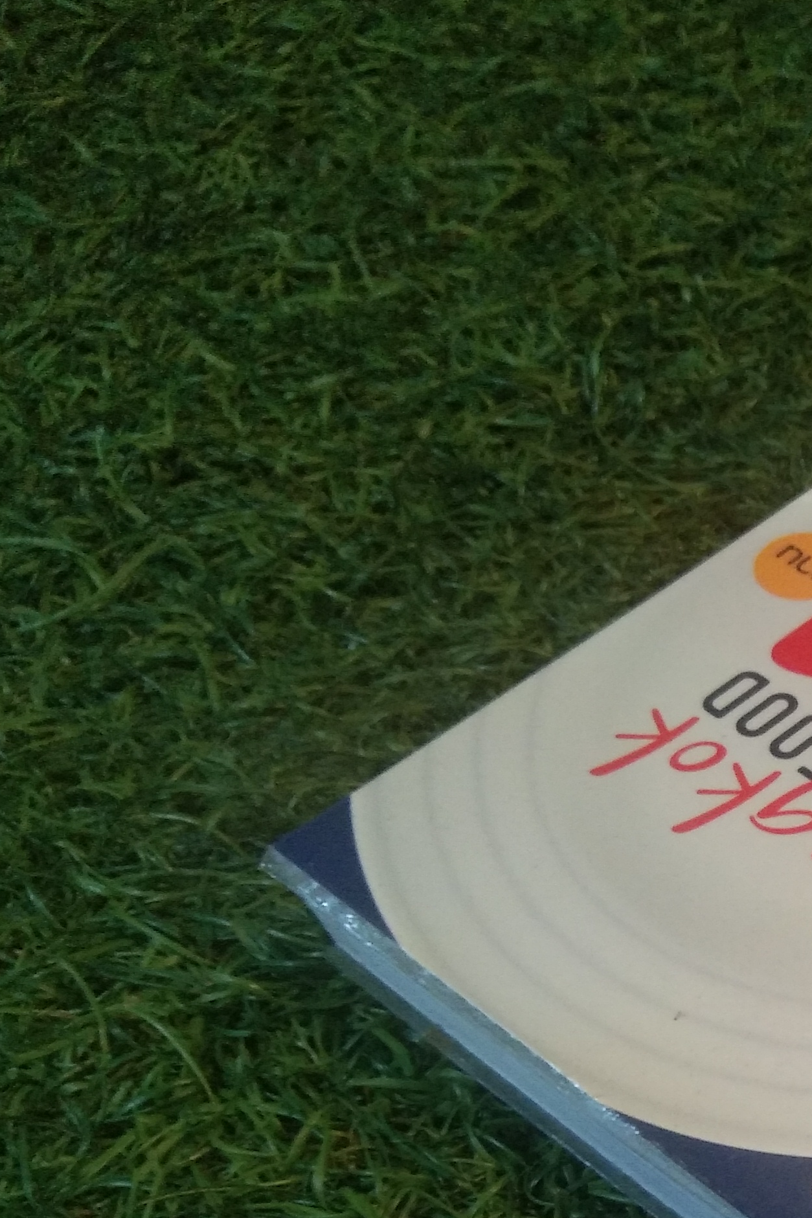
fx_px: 2334
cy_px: 935
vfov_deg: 28.7
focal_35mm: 69
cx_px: 1275
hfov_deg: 17.4
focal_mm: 3.65
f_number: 2.2
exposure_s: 1/33
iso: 493
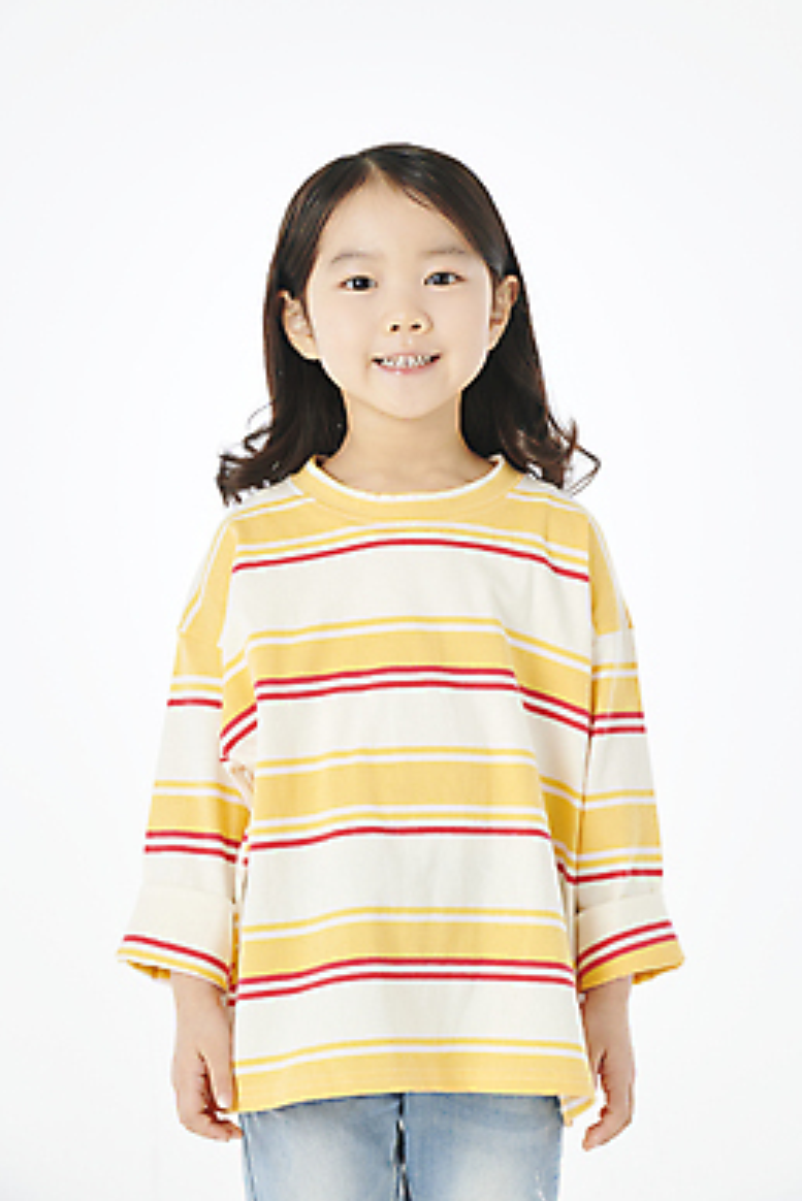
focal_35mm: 129
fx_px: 4307
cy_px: 594
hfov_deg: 10.6
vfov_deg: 15.9
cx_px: 404
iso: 160
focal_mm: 125
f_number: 8
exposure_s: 1/125
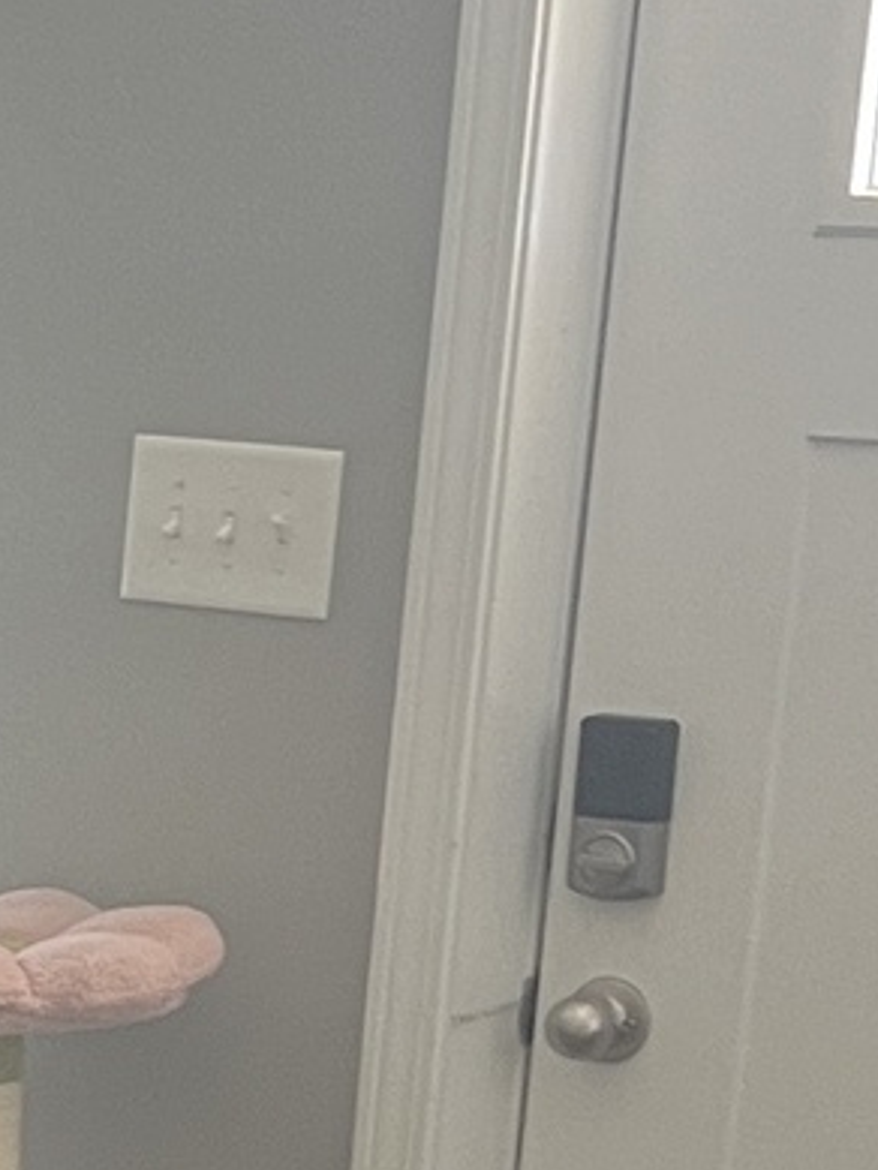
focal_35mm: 154
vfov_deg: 12.6
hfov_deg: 8.5
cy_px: 1314
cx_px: -1452
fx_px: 5205
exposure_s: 1/60
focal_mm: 5.7
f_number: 1.5
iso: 200
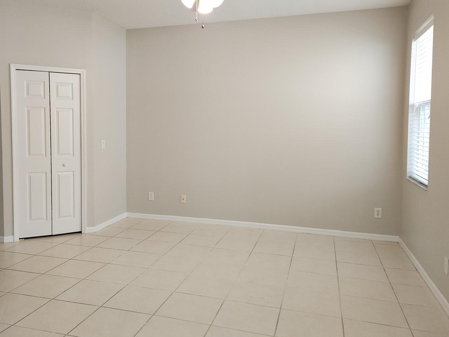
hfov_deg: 58.0
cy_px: 145
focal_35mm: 31
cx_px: 185
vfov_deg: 45.3
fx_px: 402
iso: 64
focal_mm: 5.4
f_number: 1.8
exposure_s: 1/60
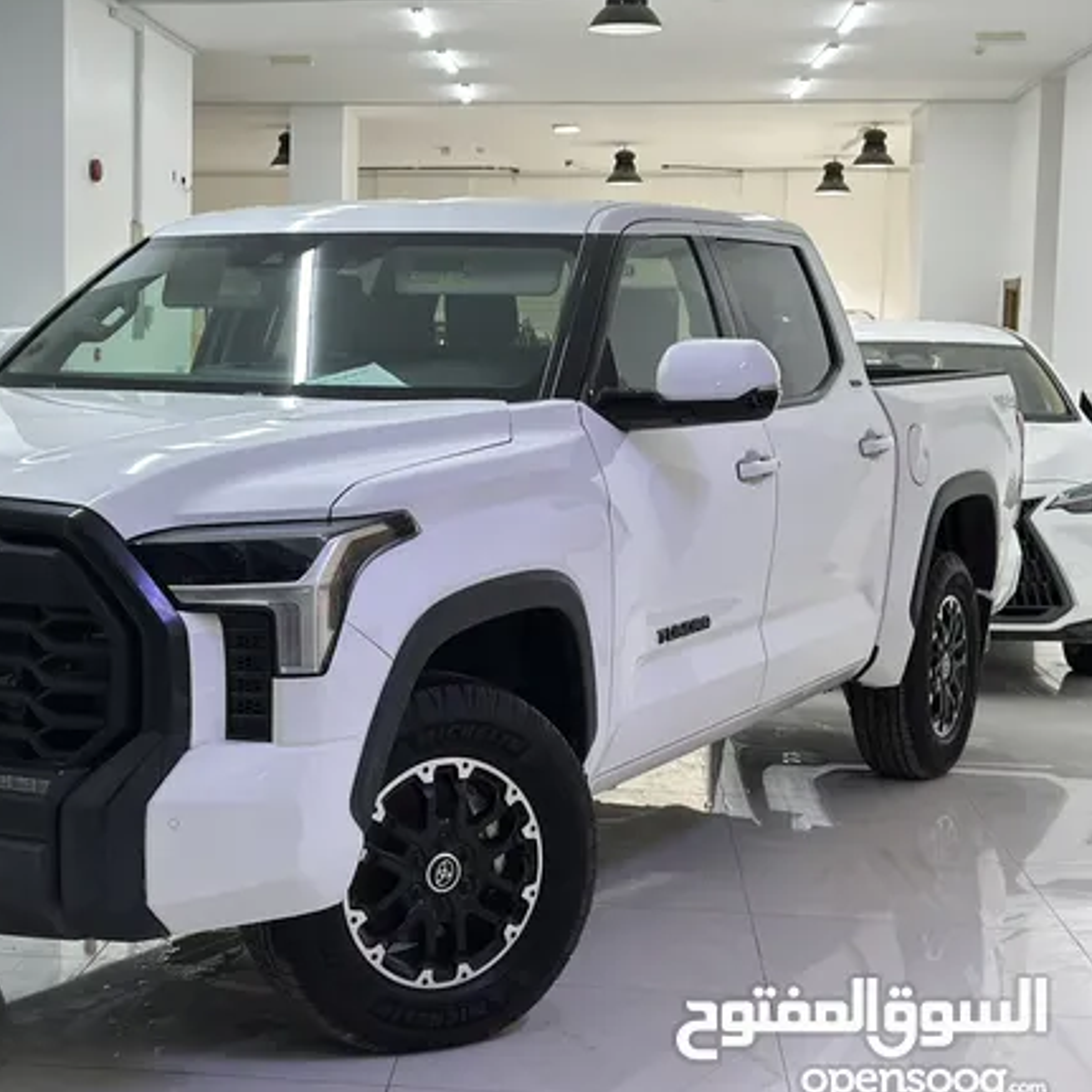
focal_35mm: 63
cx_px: 296
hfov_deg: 27.0
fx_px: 2248
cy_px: 555
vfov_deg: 27.3
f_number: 1.78
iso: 100
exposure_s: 1/100
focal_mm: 6.86
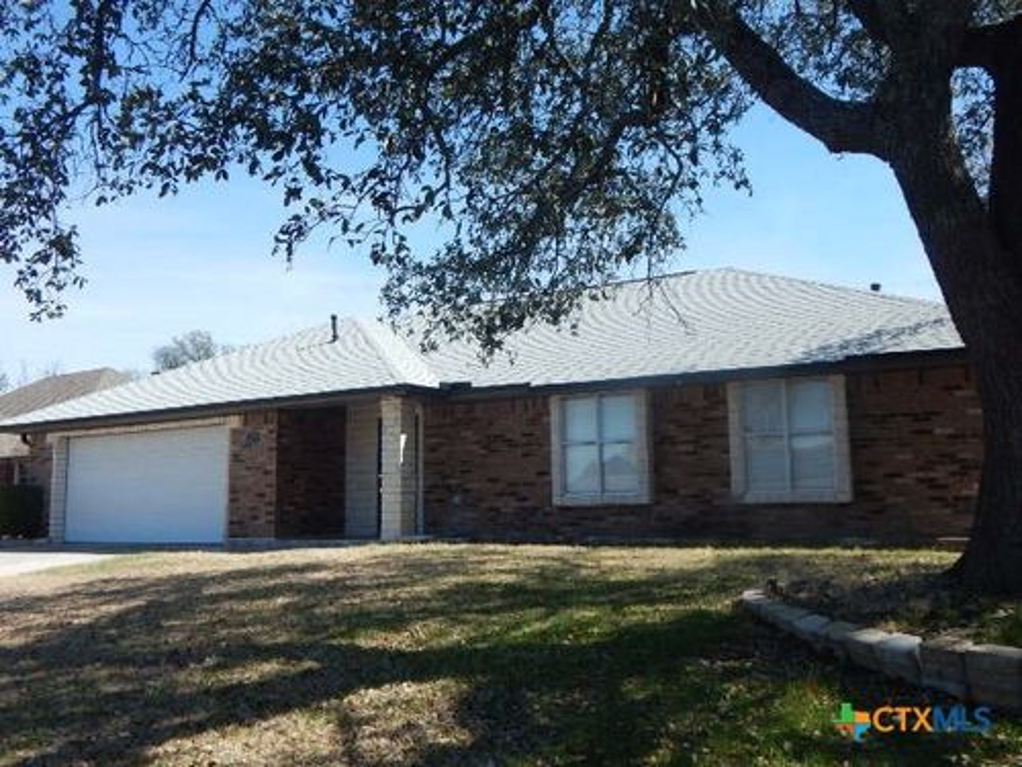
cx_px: 511
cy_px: 384
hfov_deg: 58.4
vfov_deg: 45.4
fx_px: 915
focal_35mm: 31
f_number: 3.2
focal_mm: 5.6
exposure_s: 1/1000
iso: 125
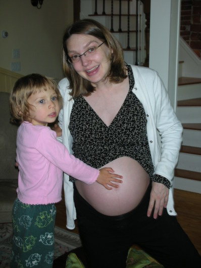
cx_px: 100
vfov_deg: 36.2
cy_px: 134
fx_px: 410
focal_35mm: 53
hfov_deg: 27.5
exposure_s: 1/60
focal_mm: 8.8
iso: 85
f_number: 3.5
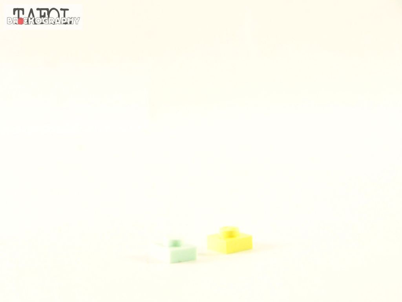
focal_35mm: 117
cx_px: 201
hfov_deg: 16.8
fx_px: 1359
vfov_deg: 12.7
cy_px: 151
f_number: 3.6
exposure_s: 1/60
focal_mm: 19.4
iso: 400
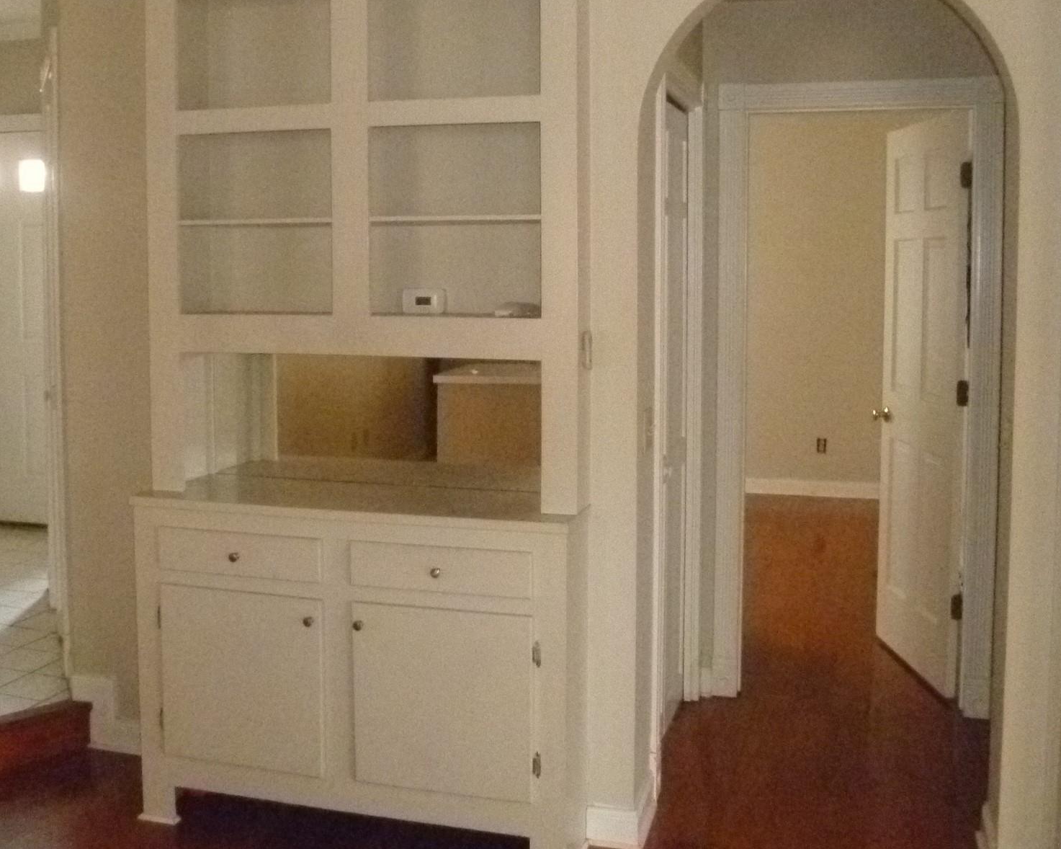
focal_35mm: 38
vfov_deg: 39.0
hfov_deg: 47.9
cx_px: 518
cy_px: 331
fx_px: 1193
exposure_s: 1/30
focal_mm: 5
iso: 1600
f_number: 3.3
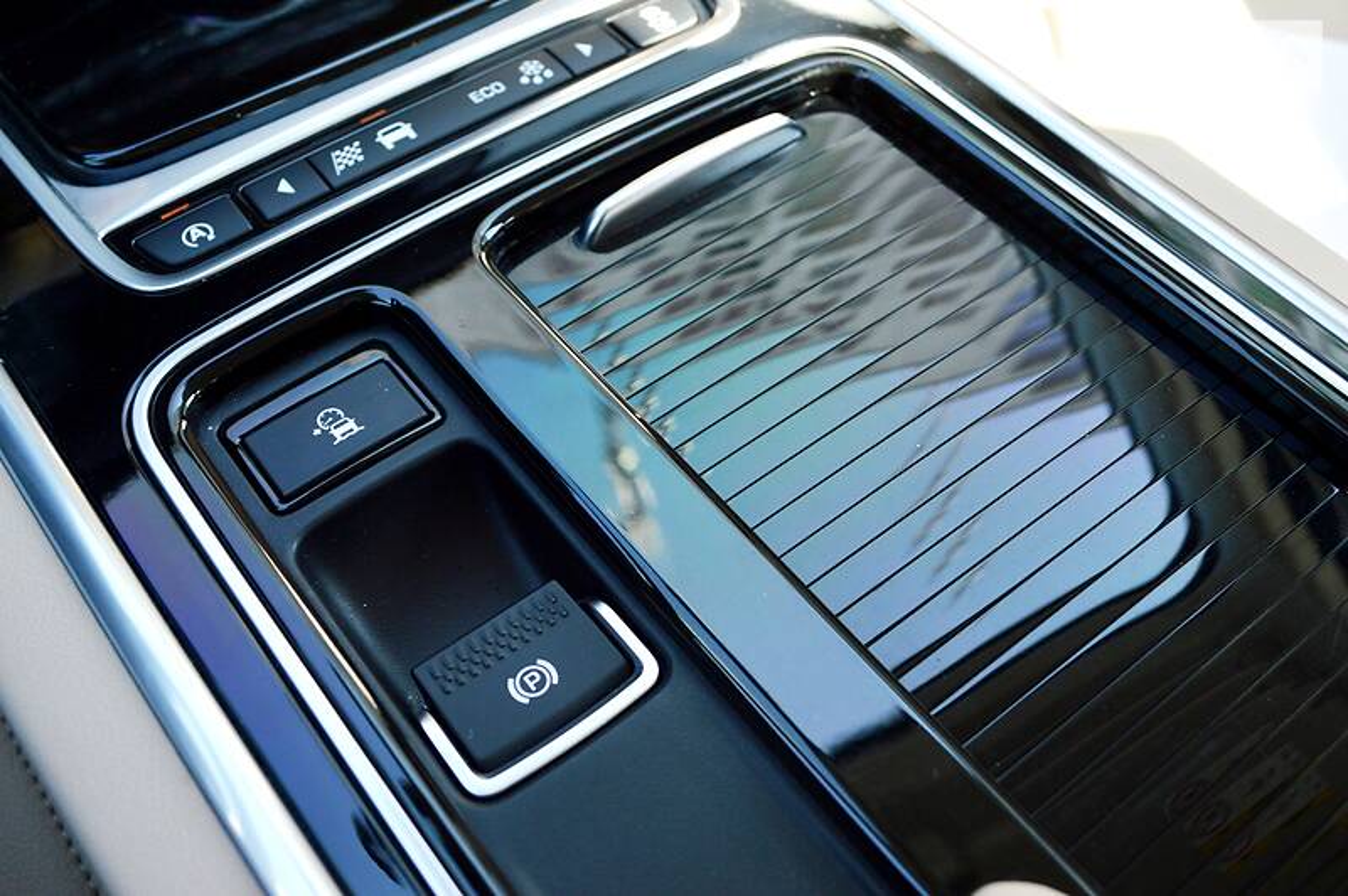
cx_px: 674
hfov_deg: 53.2
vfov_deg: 36.8
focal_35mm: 36
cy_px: 448
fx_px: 1347
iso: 400
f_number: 5.6
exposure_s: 1/125
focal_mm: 24
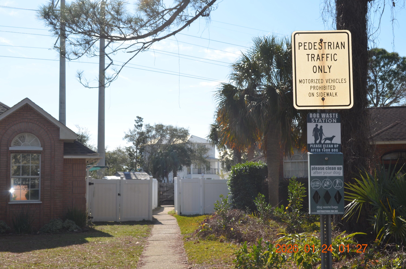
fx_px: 591
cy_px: 134
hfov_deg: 37.9
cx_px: 203
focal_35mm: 52
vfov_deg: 25.6
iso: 100
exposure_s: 1/200
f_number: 10
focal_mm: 35
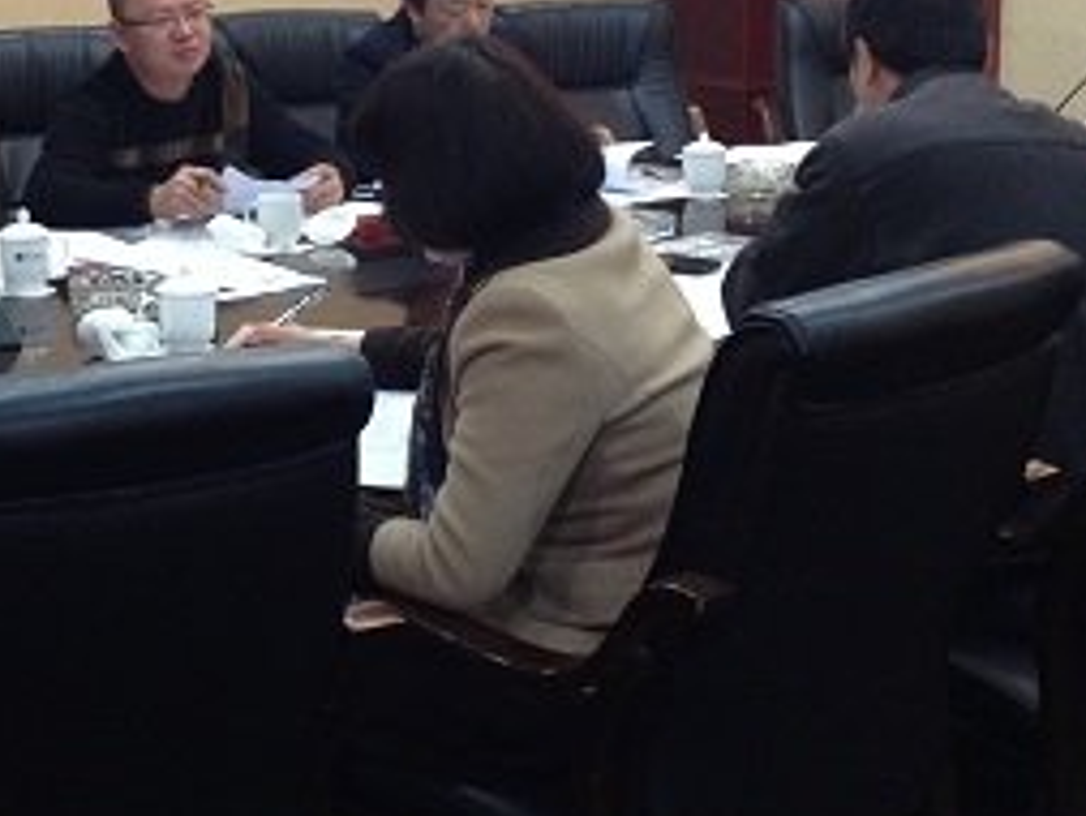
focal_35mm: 83
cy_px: 262
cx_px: 382
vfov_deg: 17.7
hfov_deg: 23.5
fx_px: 2605
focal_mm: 4.28
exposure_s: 1/20
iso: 200
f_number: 2.4
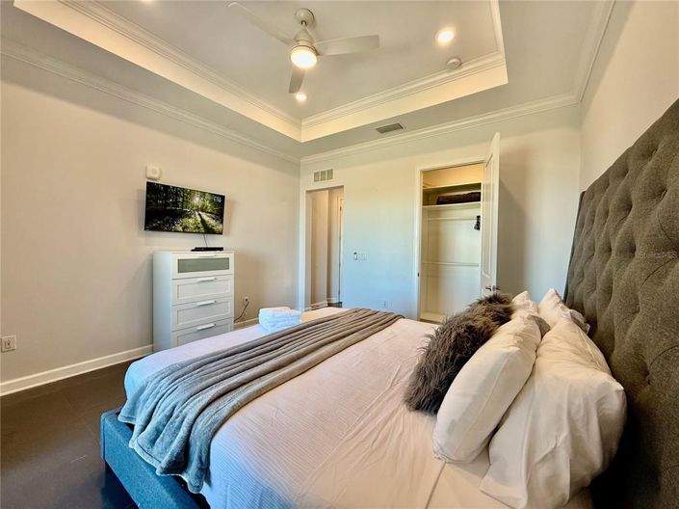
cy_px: 254
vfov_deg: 85.6
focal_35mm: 14
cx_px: 340
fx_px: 274
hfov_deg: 102.1
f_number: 2.2
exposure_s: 1/120
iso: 125
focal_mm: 2.22
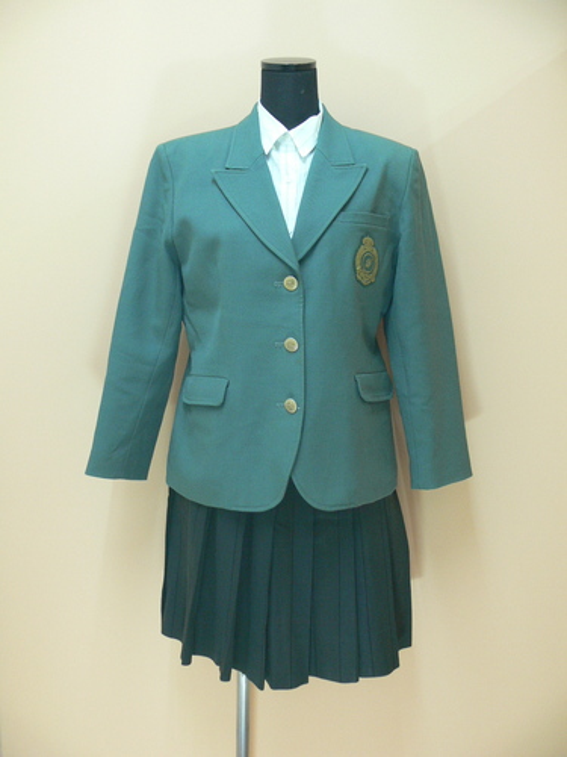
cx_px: 284
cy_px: 378
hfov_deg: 40.7
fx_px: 764
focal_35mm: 35
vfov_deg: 52.6
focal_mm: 7.4
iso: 200
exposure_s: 1/30
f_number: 2.8
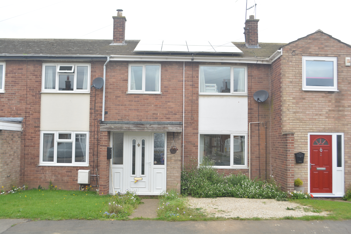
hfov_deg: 53.1
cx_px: 176
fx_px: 351
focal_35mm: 36
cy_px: 117
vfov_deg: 36.9
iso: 200
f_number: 6.3
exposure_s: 1/50
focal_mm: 24
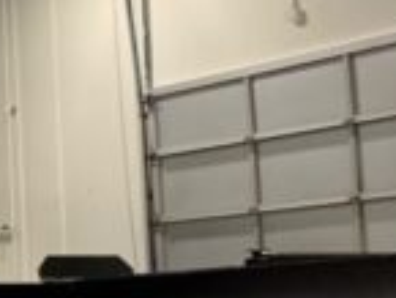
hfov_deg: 13.0
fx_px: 1580
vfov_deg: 10.7
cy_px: 211
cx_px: -306
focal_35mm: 138
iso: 125
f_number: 1.8
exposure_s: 1/60
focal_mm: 4.25
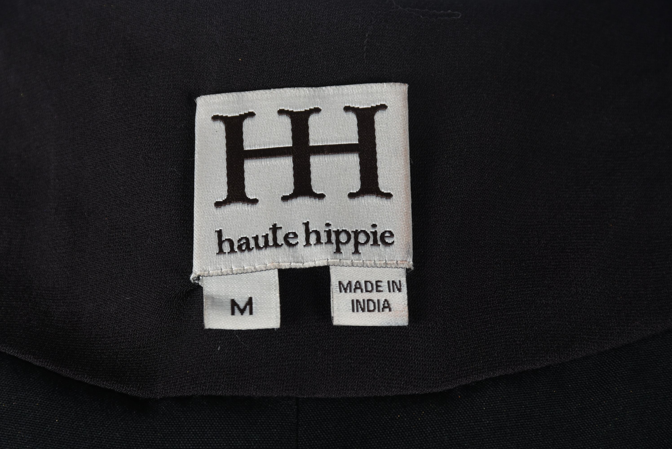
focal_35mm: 210
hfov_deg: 9.8
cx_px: 336
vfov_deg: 6.6
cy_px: 224
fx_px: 3923
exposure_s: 1/125
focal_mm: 140
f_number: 13
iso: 200
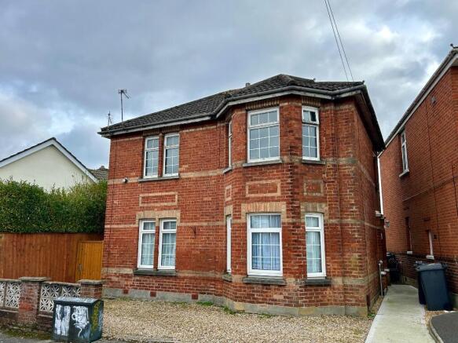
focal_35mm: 26
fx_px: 344
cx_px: 229
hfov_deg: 67.3
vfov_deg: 53.0
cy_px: 172
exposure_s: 1/1431
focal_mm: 5.7
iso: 50
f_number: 1.5
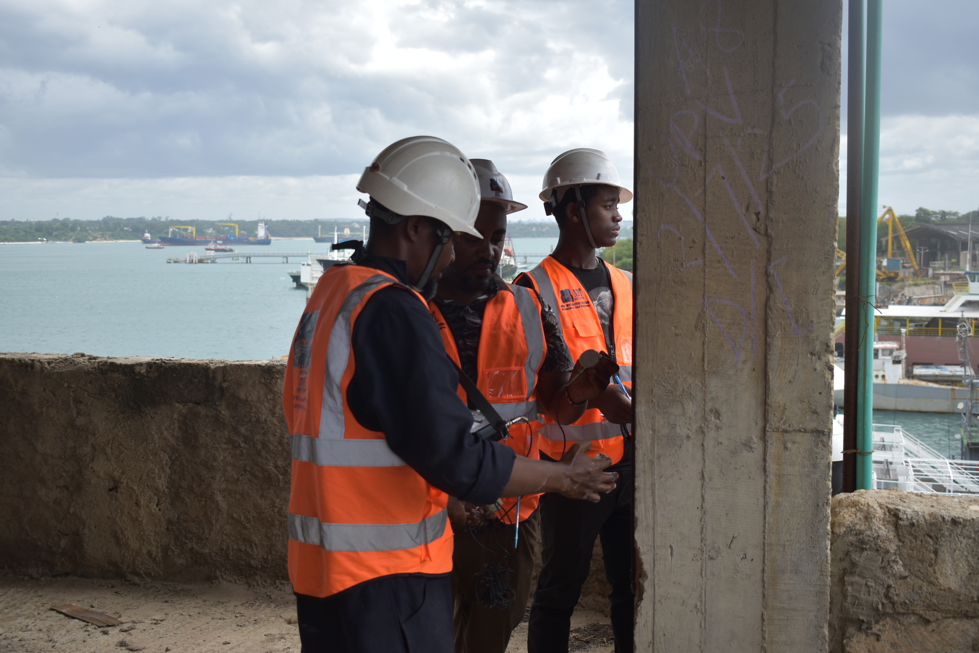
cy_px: 326
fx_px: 1142
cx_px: 490
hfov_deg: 46.4
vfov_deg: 31.9
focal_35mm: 42
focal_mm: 28
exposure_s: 1/500
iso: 140
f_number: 4.2
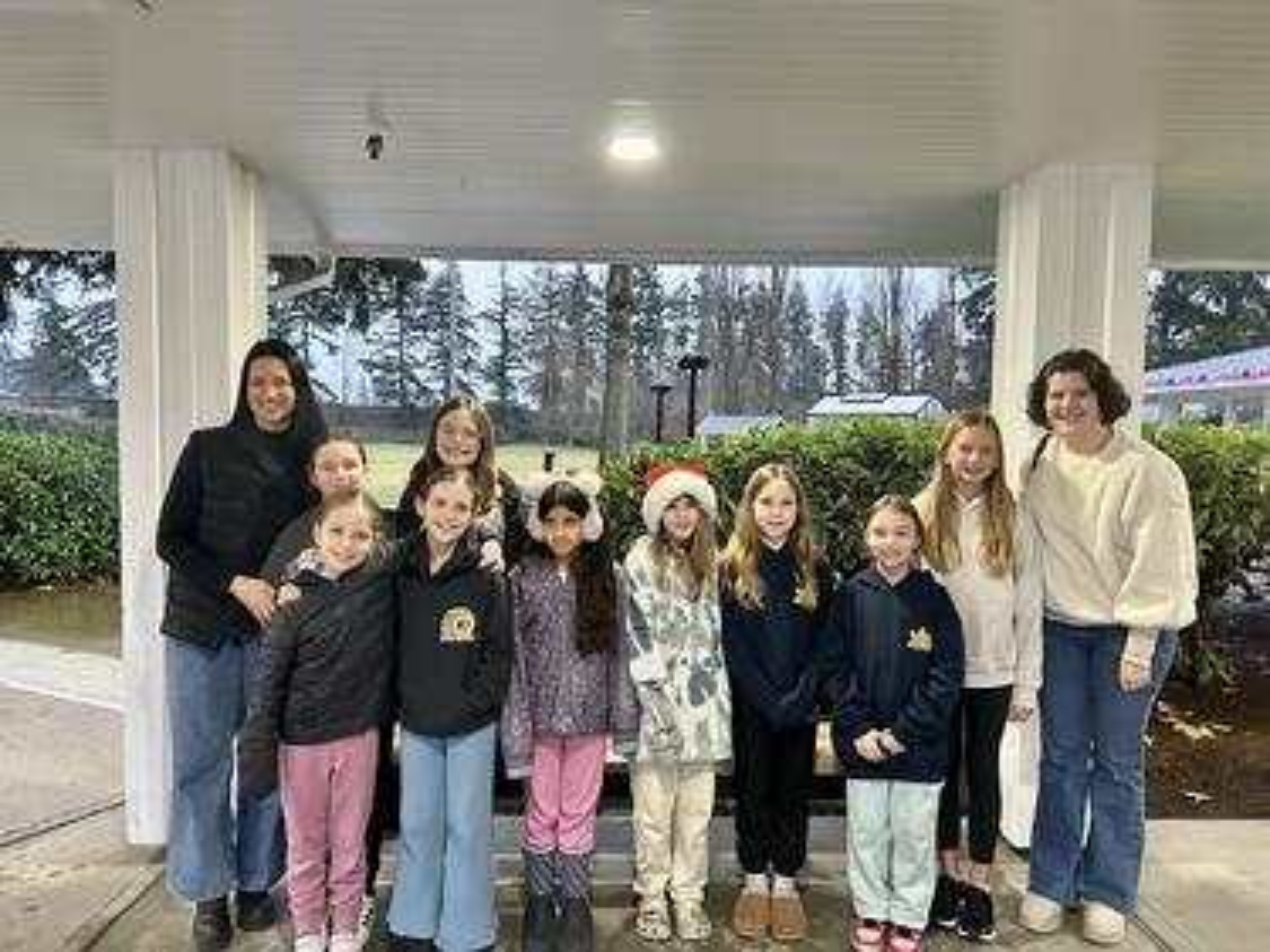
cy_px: 476
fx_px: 954
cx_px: 635
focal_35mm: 26
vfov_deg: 53.0
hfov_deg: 67.3
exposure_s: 1/60
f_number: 1.5
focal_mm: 5.7
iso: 400
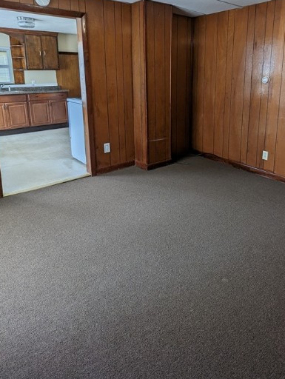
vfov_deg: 70.1
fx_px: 263
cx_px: 161
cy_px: 136
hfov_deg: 56.7
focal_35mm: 24
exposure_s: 1/60
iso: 63
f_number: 2.2
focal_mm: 2.35
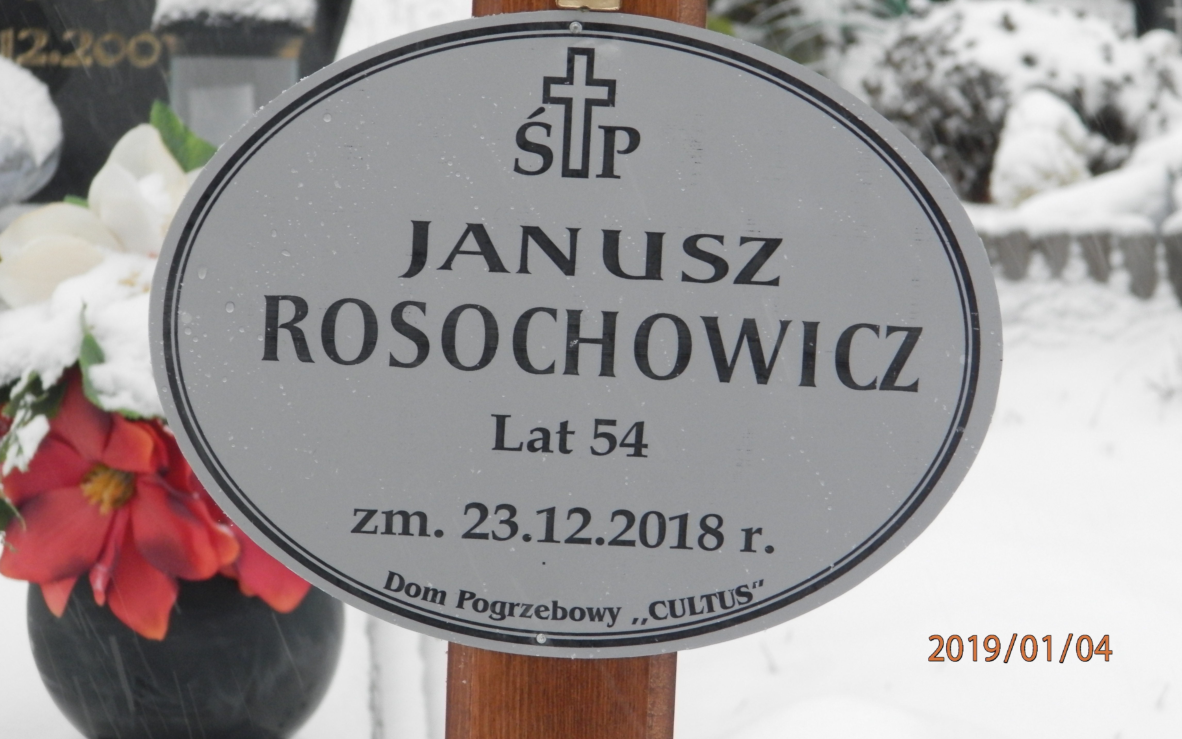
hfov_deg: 12.8
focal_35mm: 163
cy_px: 298
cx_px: 590
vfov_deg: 8.0
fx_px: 5251
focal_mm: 27.4
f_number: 4.9
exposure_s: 1/80
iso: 200
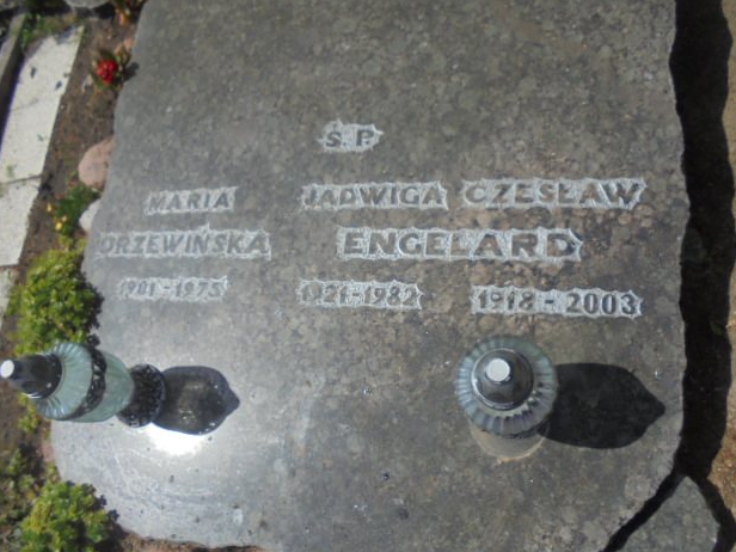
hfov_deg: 65.3
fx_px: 574
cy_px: 286
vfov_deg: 51.3
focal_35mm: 27
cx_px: 370
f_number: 11.5
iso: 100
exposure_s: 1/160
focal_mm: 4.6
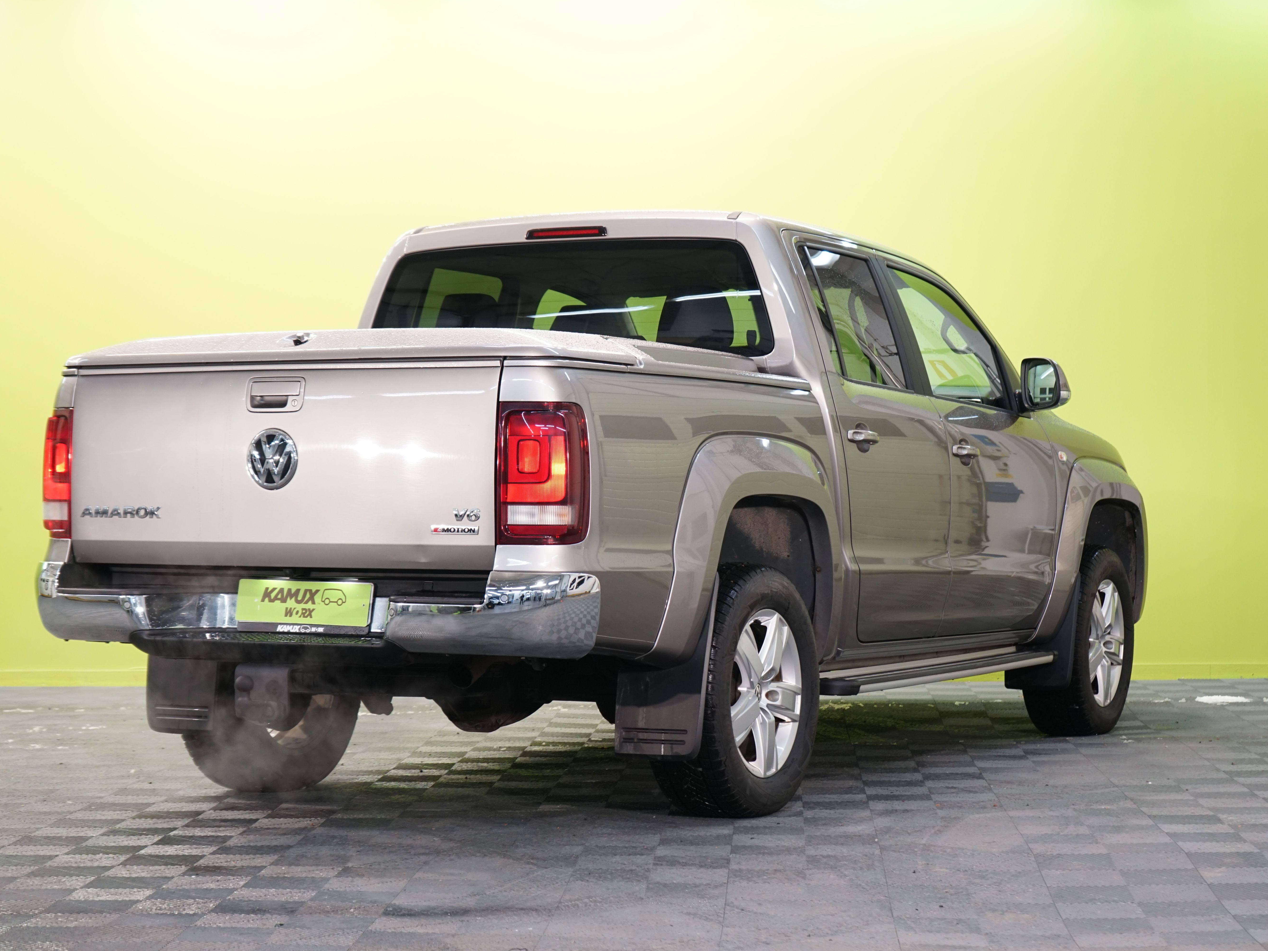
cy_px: 475
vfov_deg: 19.4
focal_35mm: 76
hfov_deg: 25.7
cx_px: 645
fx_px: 2784
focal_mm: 70
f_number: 5.6
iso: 640
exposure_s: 1/25
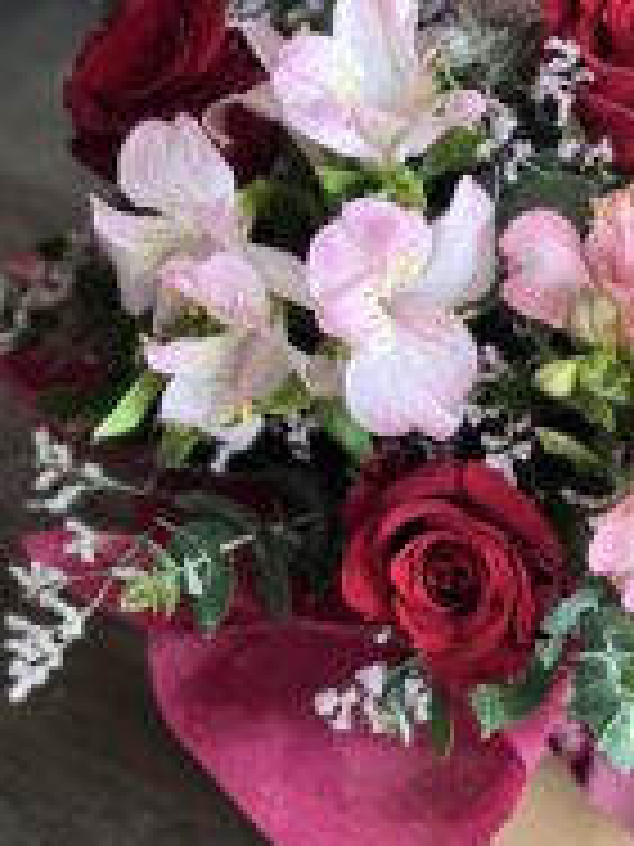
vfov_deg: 12.0
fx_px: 4005
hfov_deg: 9.0
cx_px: 567
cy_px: 252
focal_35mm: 164
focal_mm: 9
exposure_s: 1/50
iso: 160
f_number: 2.8
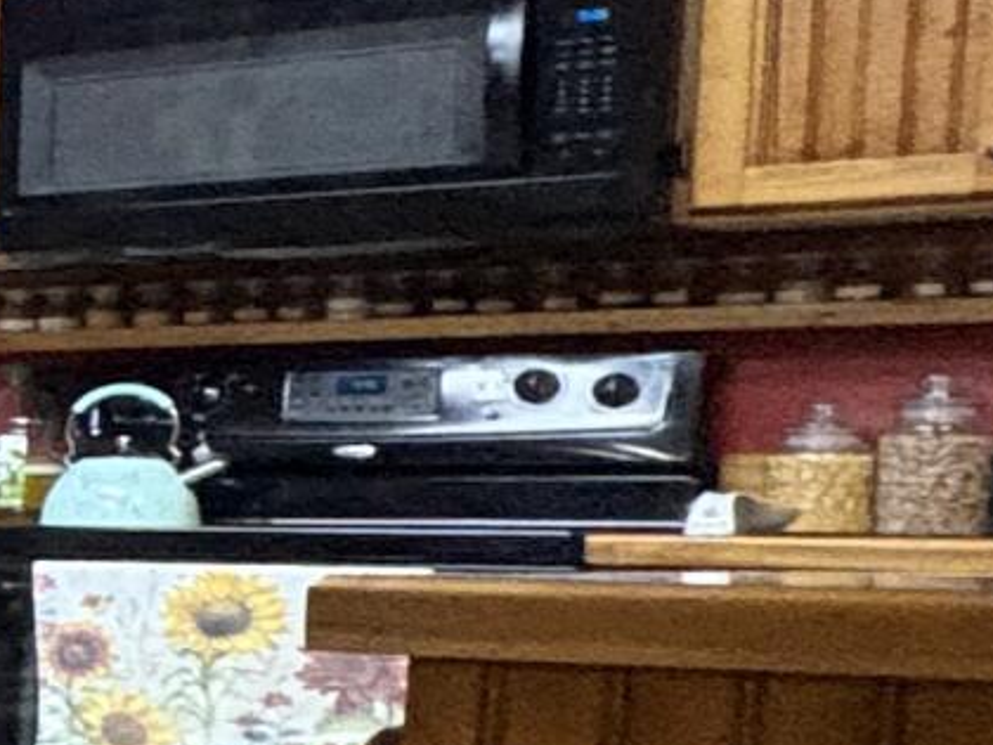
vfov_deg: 14.7
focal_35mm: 100
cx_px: -2234
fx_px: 2869
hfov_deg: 10.5
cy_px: 641
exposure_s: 1/40
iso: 640
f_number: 2.2
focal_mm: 2.22
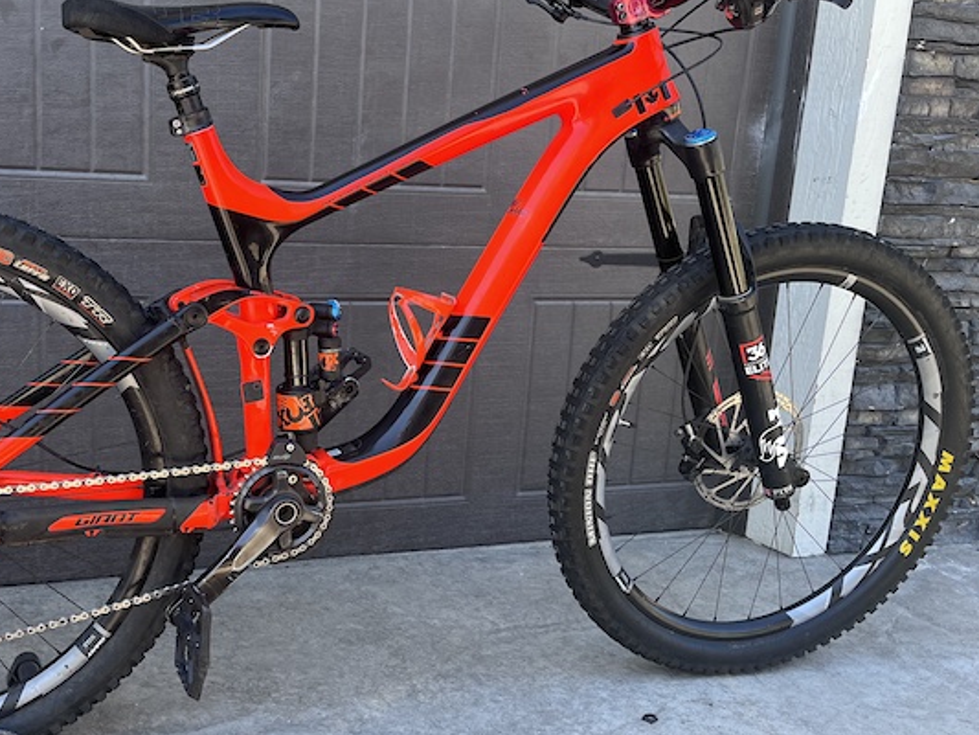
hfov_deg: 47.1
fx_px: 1103
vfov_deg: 36.8
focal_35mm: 39
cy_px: 412
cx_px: 325
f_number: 1.6
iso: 50
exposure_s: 1/217
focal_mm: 5.1
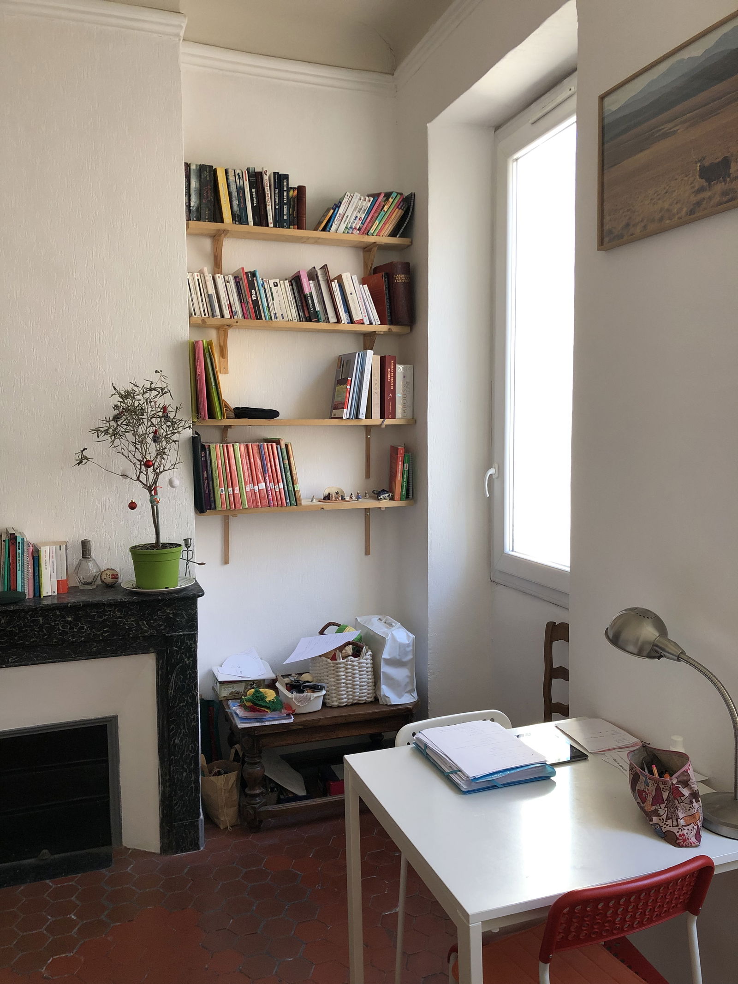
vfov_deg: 63.4
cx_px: 369
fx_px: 796
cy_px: 492
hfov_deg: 49.7
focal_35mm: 28
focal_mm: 4
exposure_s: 1/30
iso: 25
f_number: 1.8
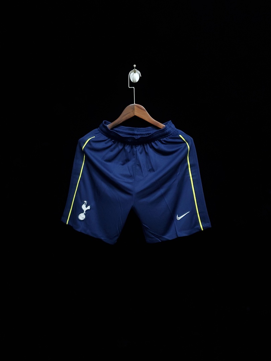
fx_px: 271
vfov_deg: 67.3
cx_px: 136
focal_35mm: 26
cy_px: 180
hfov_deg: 53.1
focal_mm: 4.3
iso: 200
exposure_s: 1/15
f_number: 1.5
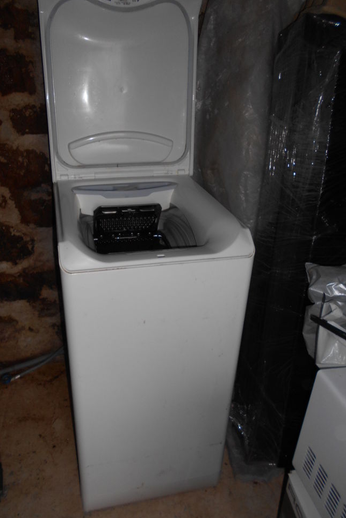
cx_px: 145
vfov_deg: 65.5
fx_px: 404
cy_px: 264
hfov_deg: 46.2
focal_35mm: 28
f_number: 3.2
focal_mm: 4.6
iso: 80
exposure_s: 1/25
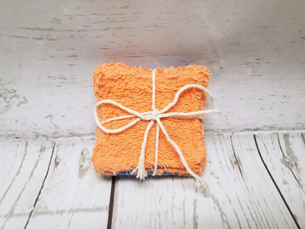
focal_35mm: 26
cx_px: 152
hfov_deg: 67.3
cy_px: 114
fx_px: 229
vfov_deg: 53.1
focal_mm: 4.3
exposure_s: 1/120
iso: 250
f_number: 2.4
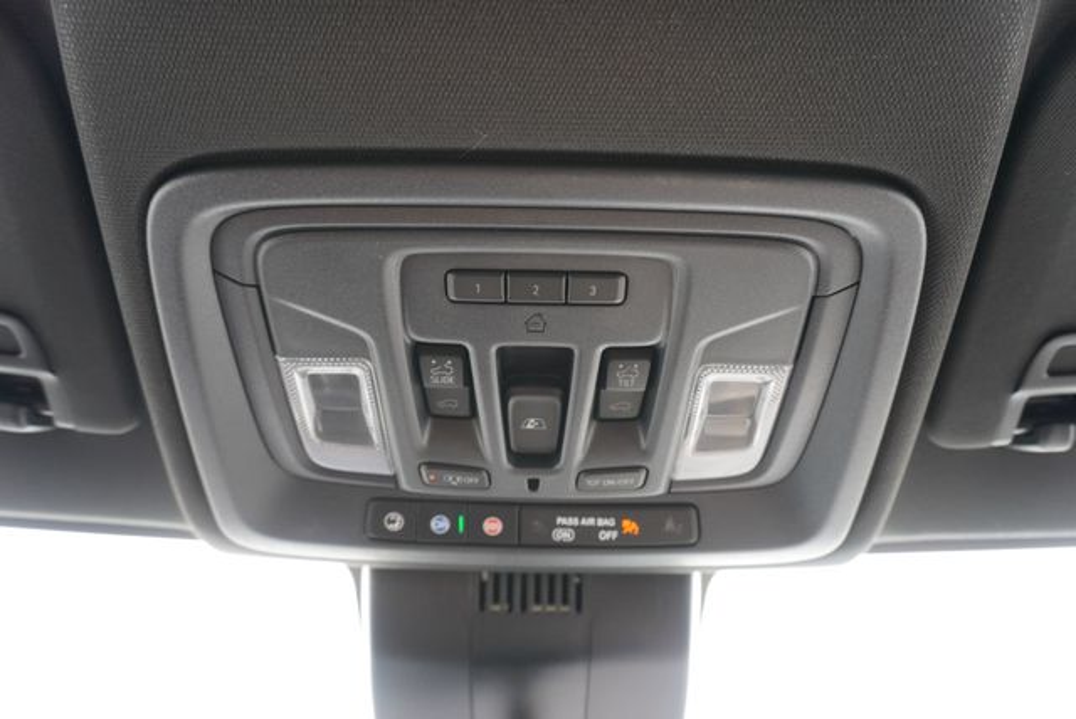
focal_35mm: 24
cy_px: 360
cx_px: 538
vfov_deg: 53.2
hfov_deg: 73.7
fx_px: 718
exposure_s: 1/60
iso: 250
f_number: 4
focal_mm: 16
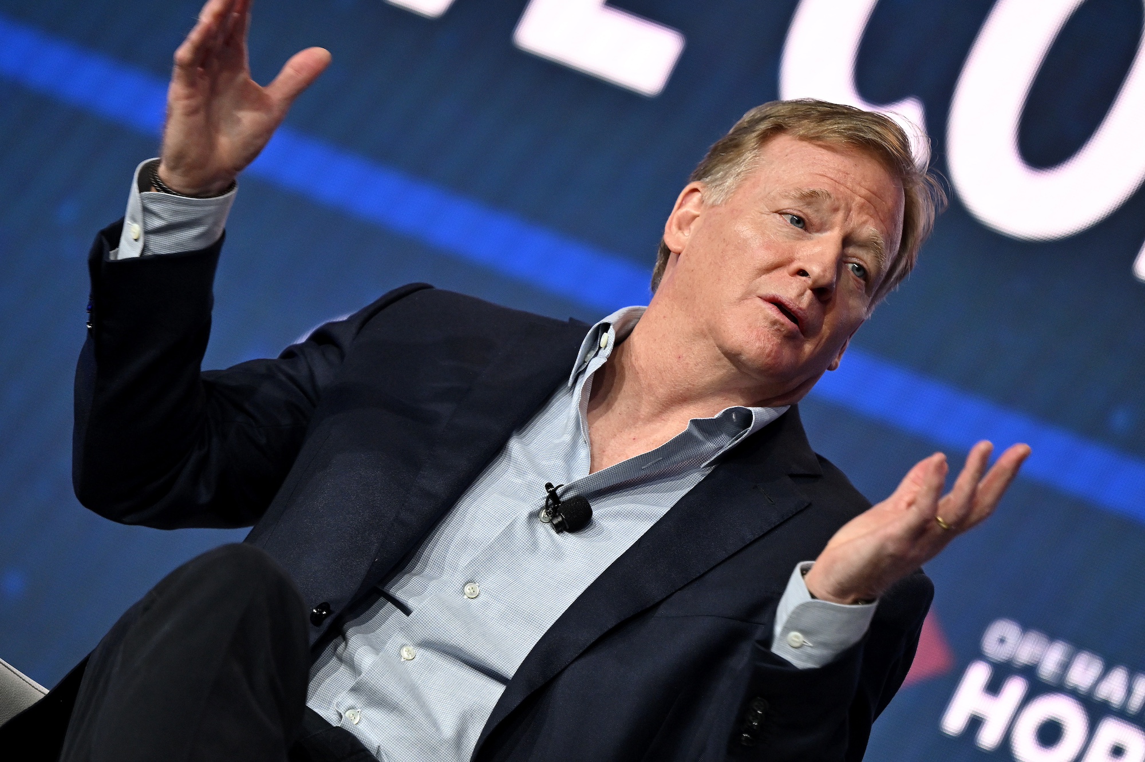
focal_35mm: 247
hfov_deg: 8.3
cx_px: 572
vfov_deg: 5.6
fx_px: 7853
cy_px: 381
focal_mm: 165
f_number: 2.8
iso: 1000
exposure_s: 1/250
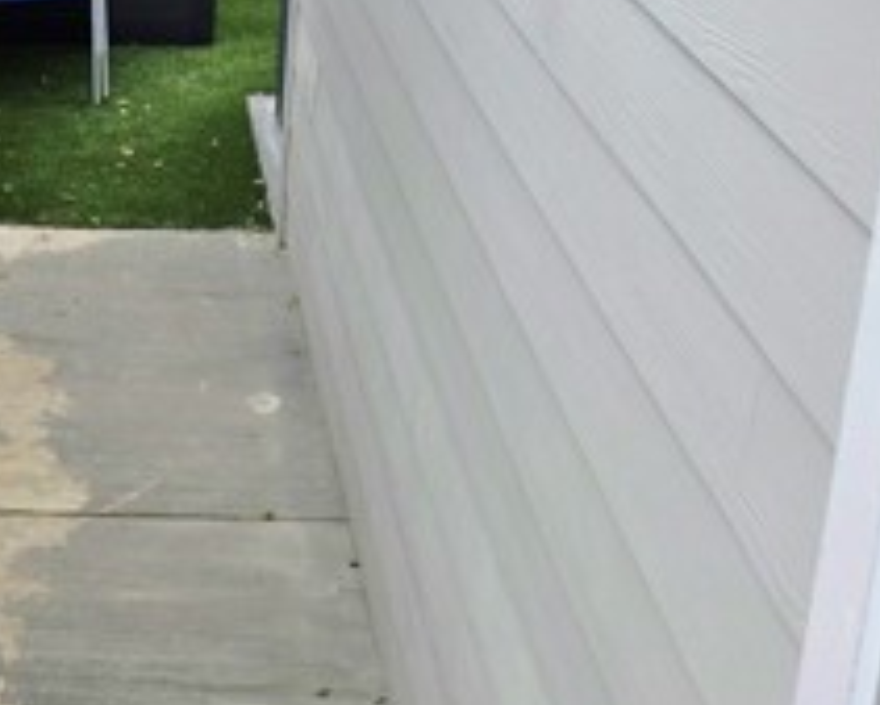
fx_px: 1772
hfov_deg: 26.6
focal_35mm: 68
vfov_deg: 22.1
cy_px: 92
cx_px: 33
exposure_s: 1/5000
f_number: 1.7
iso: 80
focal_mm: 6.3
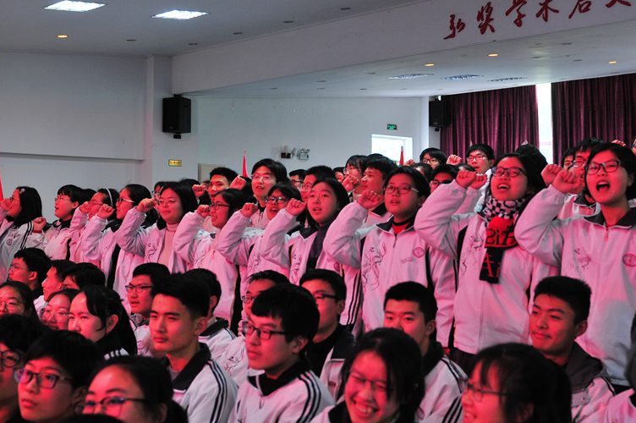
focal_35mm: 49
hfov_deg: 40.3
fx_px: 865
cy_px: 186
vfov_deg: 27.5
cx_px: 352
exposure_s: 1/50
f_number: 2.8
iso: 320
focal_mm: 24
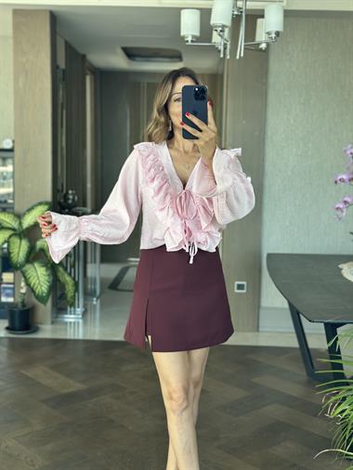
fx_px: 652
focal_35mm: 48
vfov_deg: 39.6
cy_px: 235
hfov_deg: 30.3
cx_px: 176
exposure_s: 1/76
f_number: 1.78
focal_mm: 6.86
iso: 125
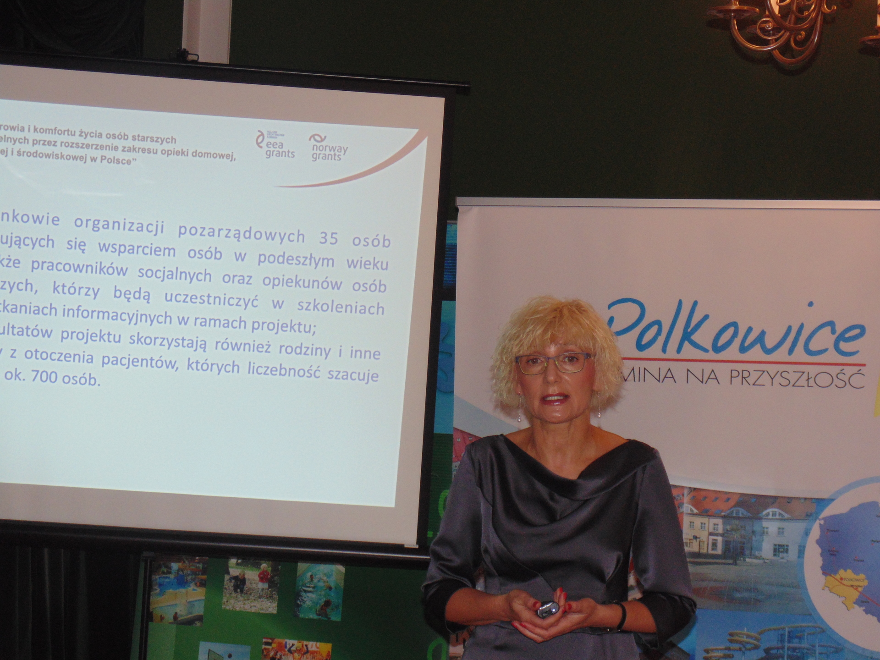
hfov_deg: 24.7
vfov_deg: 18.7
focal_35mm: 79
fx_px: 2008
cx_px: 440
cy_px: 330
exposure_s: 1/60
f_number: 4.3
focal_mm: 14.1
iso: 200
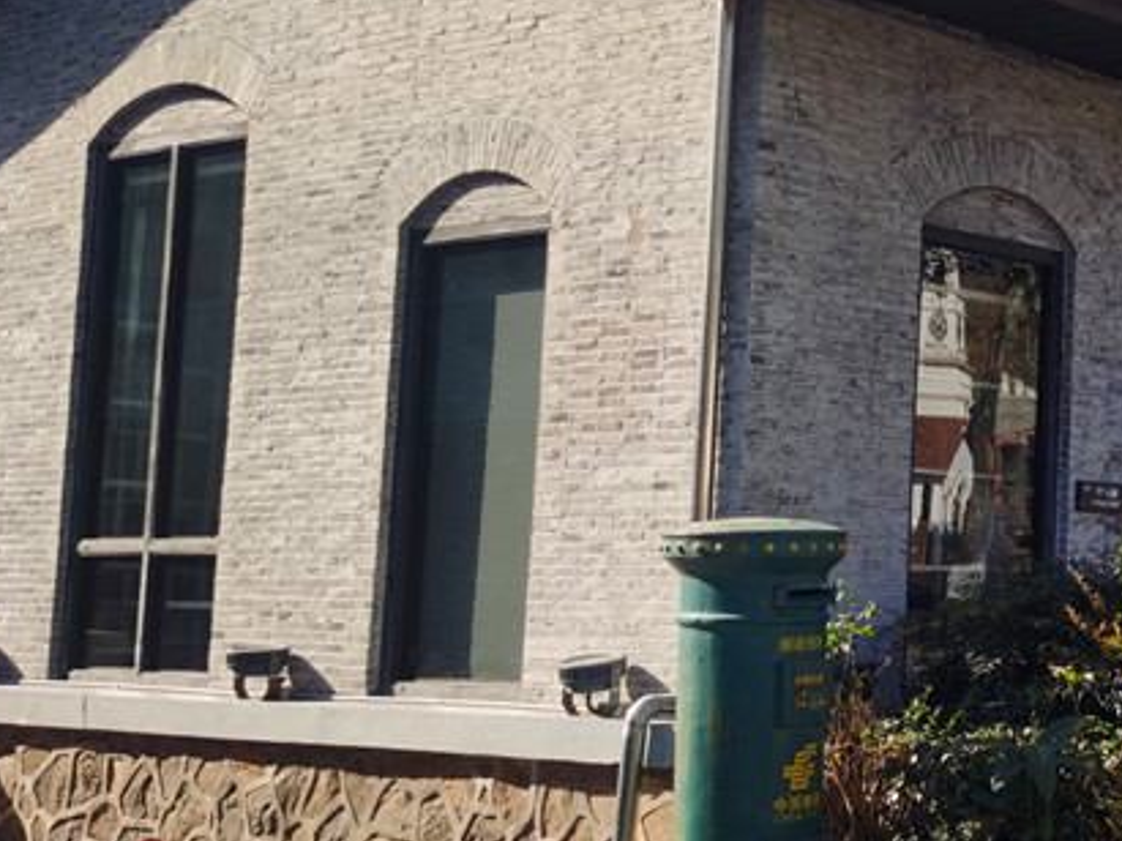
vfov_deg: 20.7
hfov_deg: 24.2
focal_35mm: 71
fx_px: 2301
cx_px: 1439
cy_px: 309
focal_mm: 5.56
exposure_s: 1/2364
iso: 50
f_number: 1.6
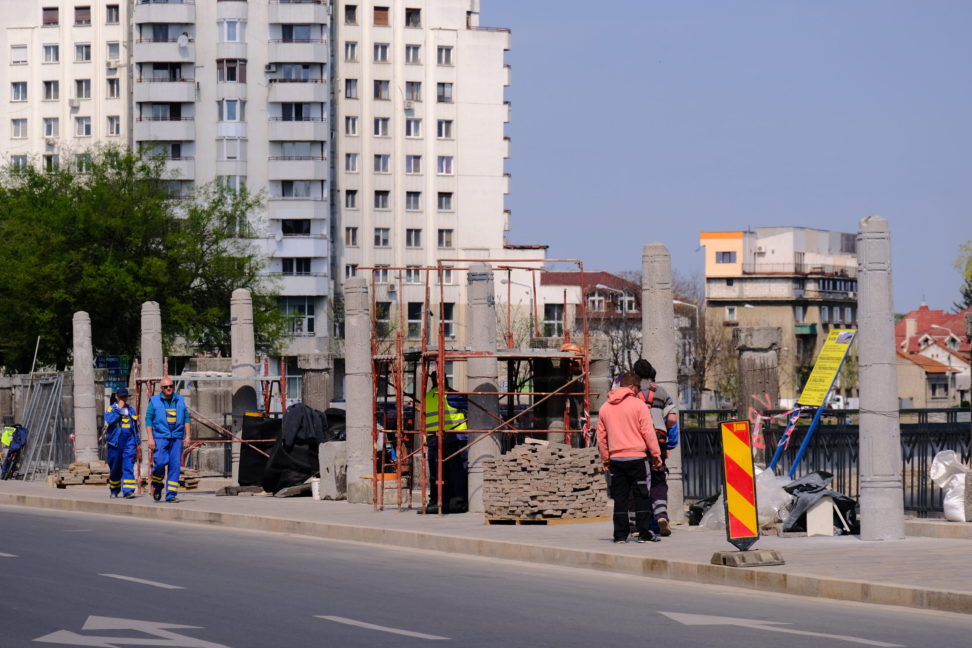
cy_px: 324
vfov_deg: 8.5
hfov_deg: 12.7
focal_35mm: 162
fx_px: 4374
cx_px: 485
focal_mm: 107.3
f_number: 8
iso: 200
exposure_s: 1/500
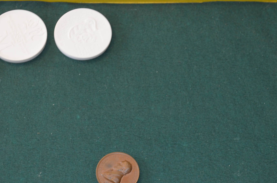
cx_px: 117
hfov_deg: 18.8
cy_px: 122
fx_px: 837
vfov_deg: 12.5
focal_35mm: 109
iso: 500
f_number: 5.3
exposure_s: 1/60
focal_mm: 40
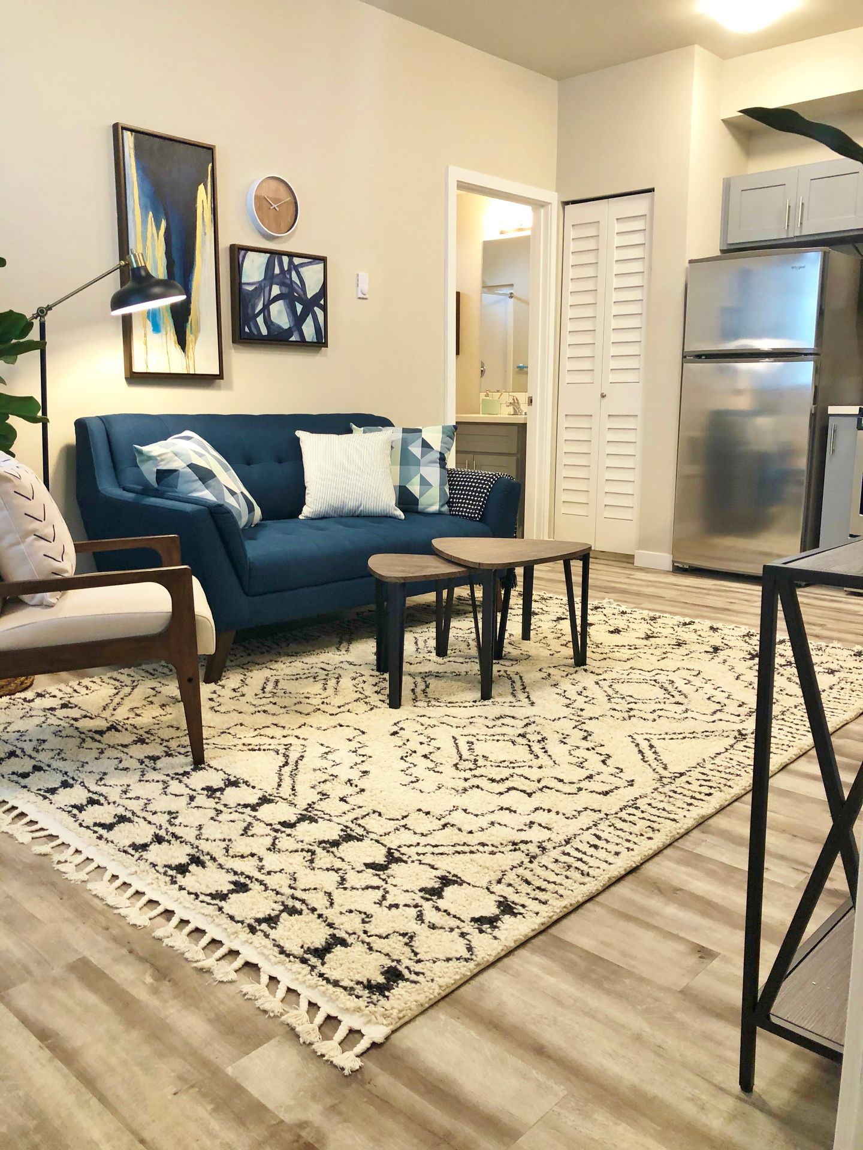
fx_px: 931
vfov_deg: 63.4
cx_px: 432
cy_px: 575
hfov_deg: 49.7
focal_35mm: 28
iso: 40
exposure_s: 1/15
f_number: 1.8
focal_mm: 3.99
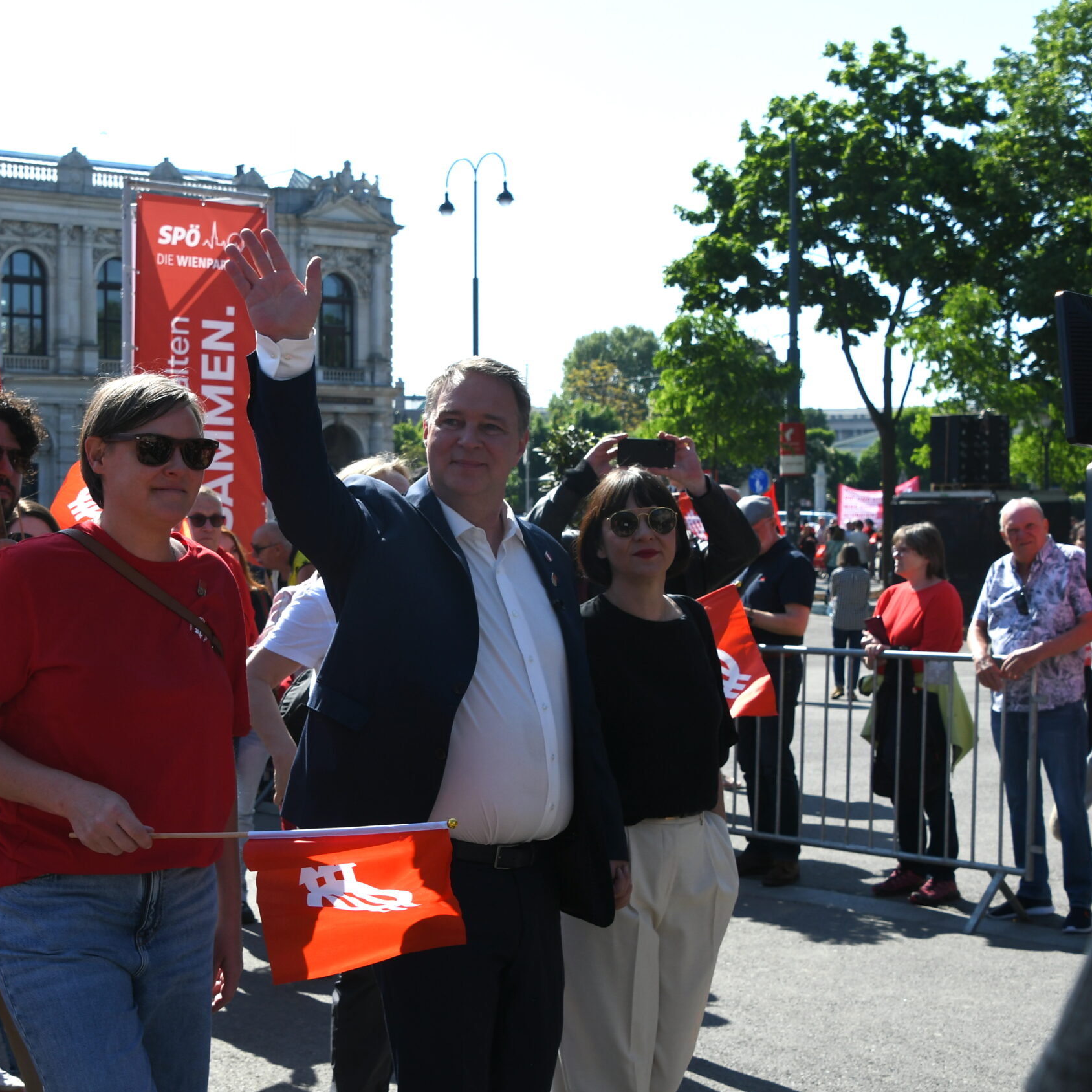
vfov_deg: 29.6
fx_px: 2070
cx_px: 347
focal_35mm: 58
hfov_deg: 29.3
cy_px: 550
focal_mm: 30
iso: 320
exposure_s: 1/1000
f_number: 8
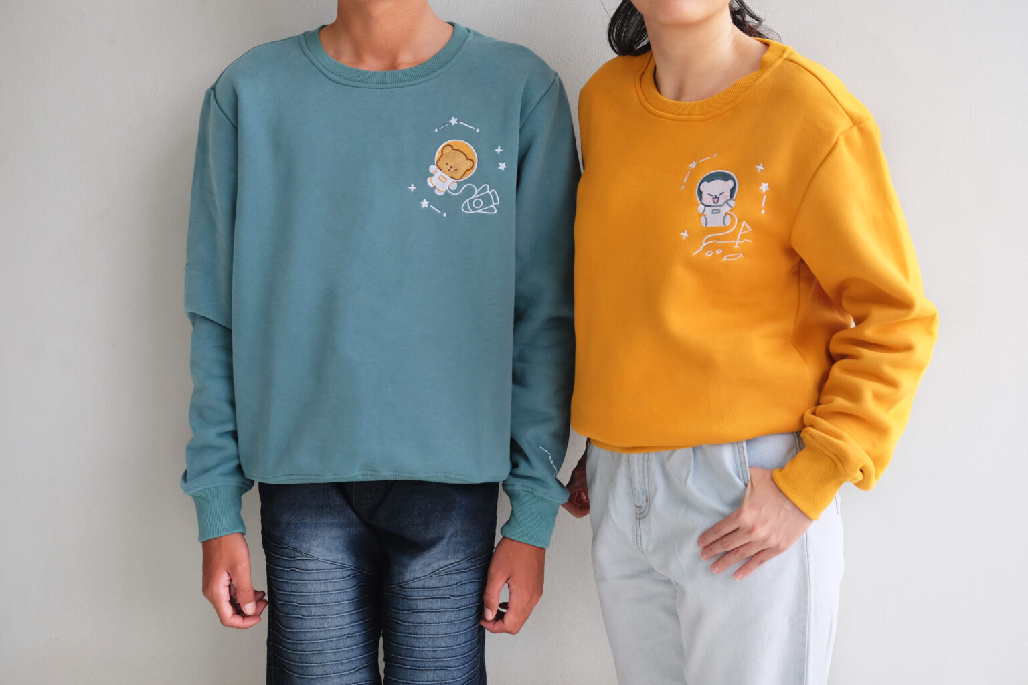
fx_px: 1513
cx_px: 514
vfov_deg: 25.5
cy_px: 342
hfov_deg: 37.5
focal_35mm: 53
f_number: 3.2
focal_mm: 35
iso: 400
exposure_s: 1/125
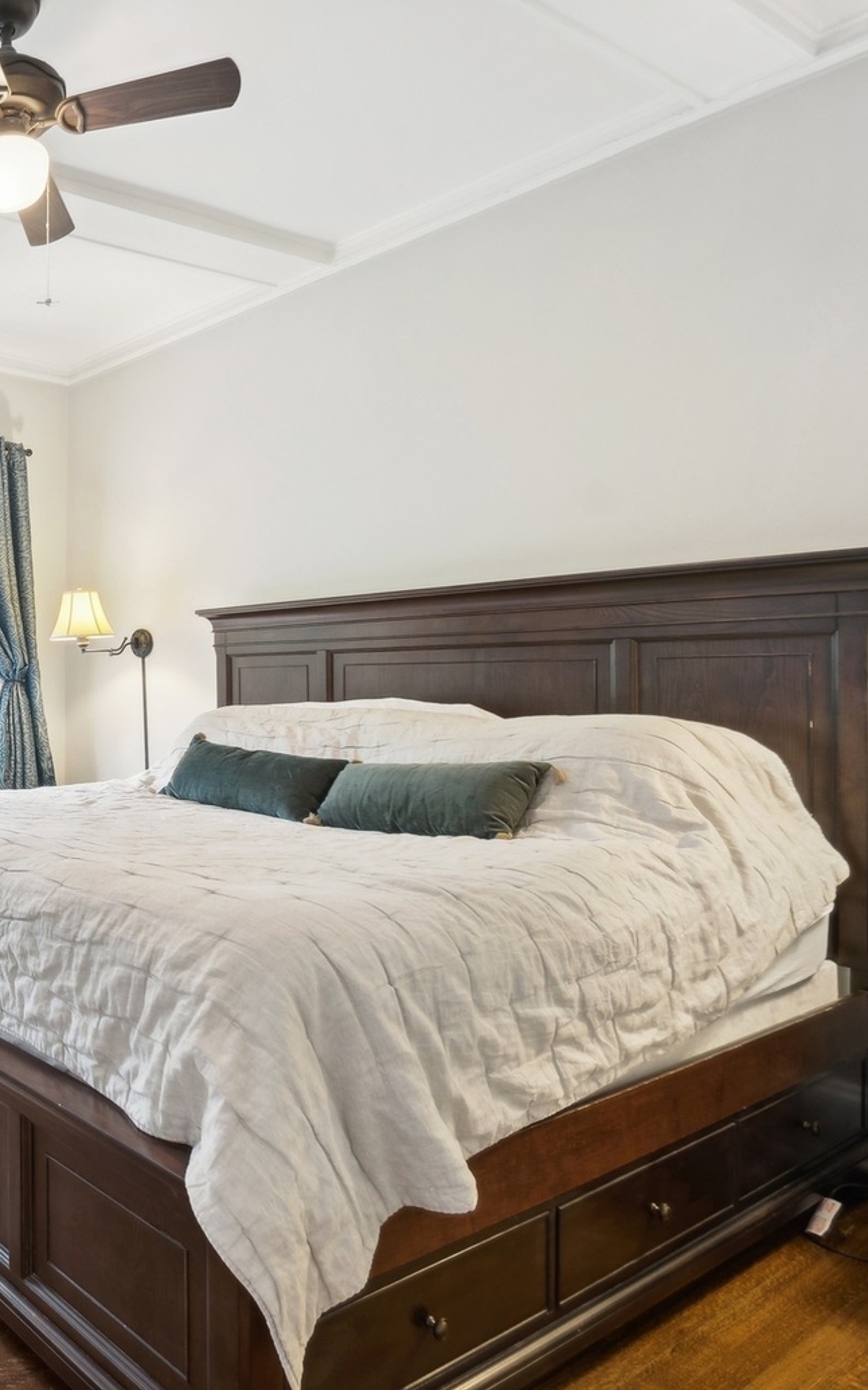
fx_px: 909
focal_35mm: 24
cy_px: 704
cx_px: -100
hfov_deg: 40.5
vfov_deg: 74.8
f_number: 11
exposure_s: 1/1.67
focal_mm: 10
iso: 100
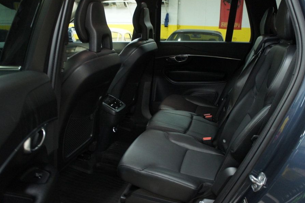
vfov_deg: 42.2
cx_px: 147
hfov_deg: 60.3
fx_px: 262
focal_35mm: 31
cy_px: 90
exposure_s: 1/30
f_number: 3.5
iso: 1250
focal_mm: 18
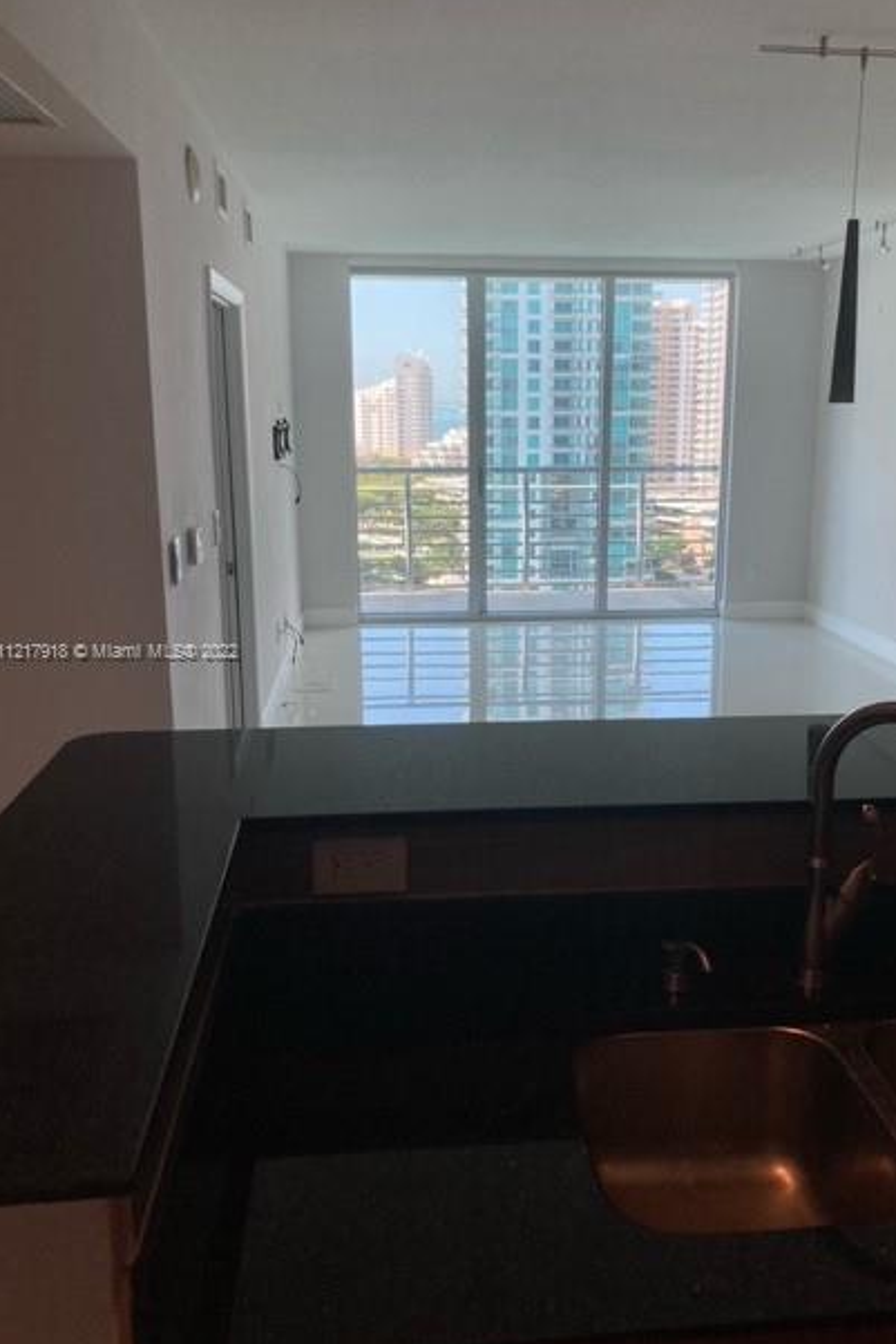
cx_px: 518
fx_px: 1157
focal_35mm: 31
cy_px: 653
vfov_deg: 60.3
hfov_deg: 42.2
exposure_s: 1/347
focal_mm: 3.99
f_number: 1.8
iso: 20
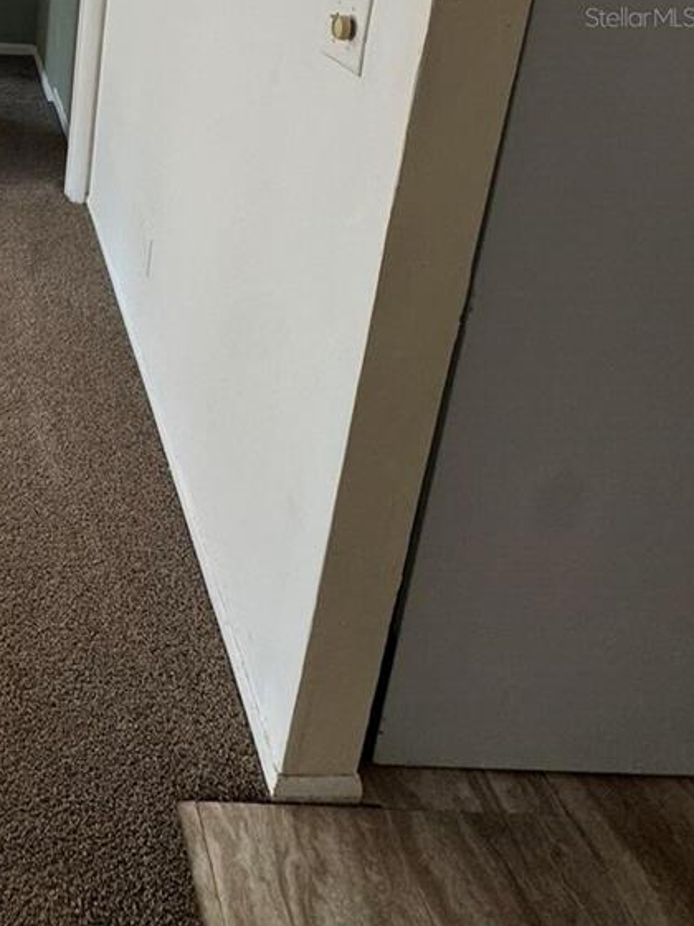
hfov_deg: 39.6
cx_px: -41
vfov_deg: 49.8
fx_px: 802
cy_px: 17
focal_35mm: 30
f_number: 2.2
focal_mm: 2.22
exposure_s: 1/99
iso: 200
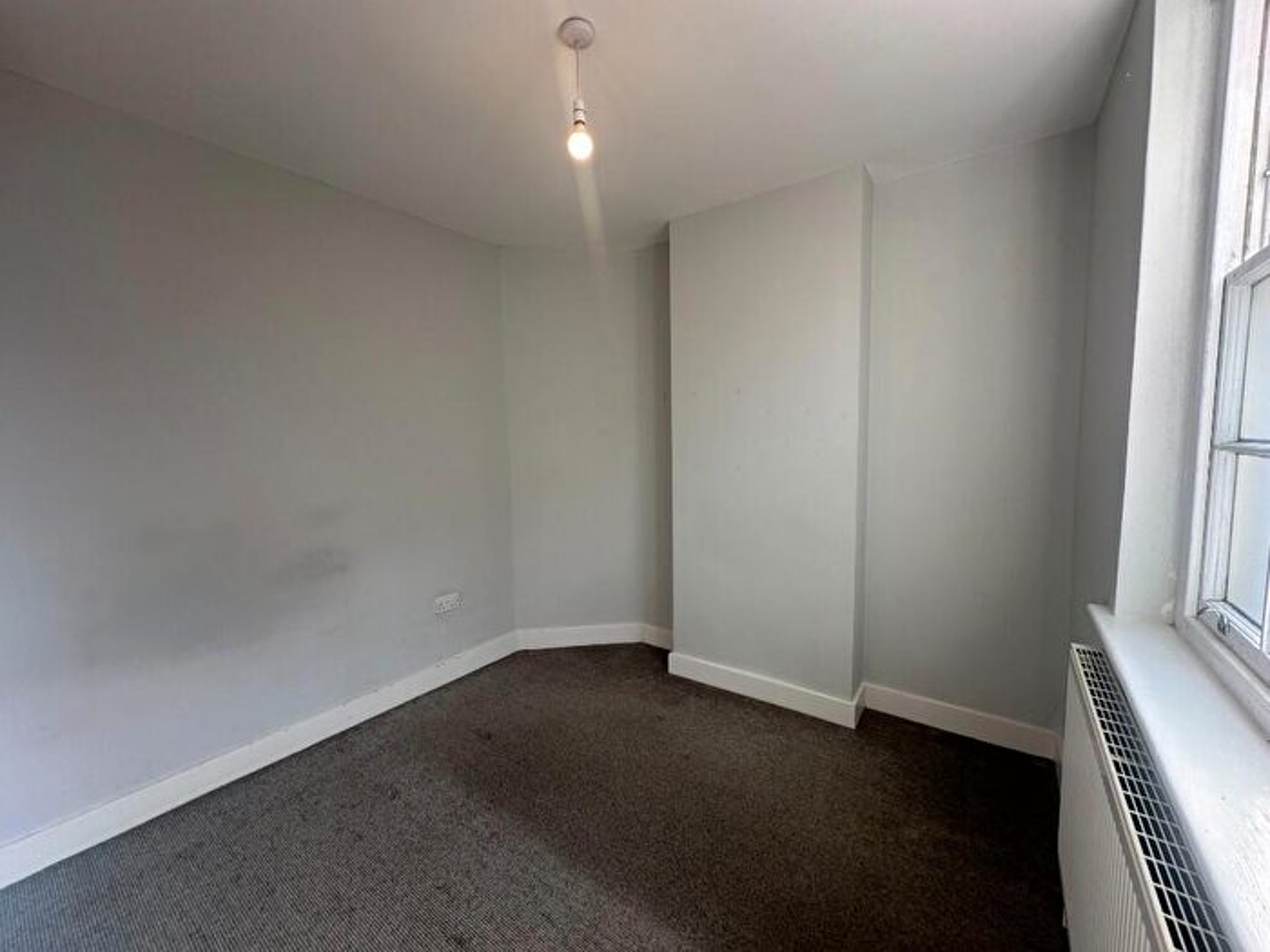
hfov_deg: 102.1
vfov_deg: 85.7
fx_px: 514
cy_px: 476
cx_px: 635
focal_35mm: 14
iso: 40
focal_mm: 2.22
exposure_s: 1/109
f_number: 2.2
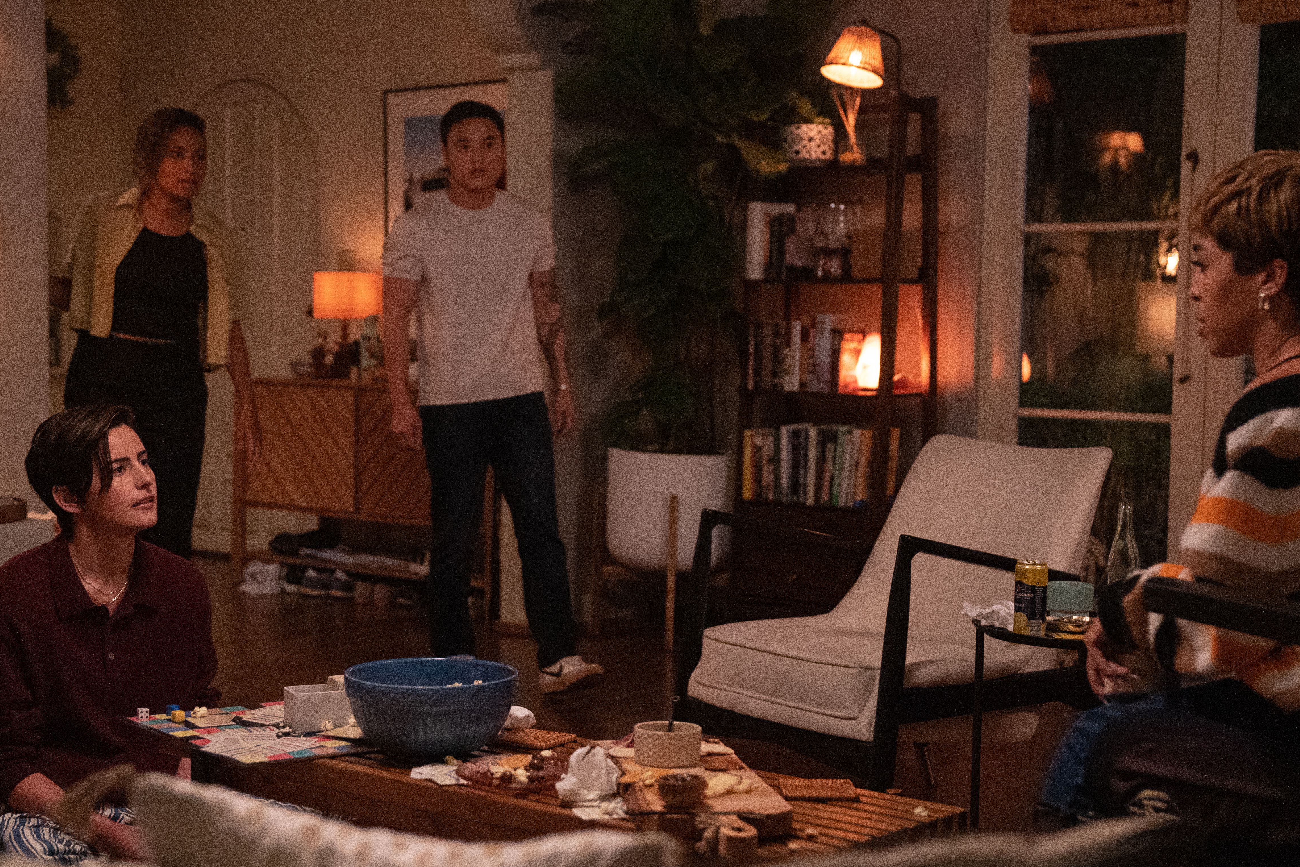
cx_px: 682
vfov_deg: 23.0
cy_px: 463
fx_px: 2130
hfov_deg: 33.9
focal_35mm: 59
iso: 8000
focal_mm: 45
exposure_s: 1/100
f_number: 2.8
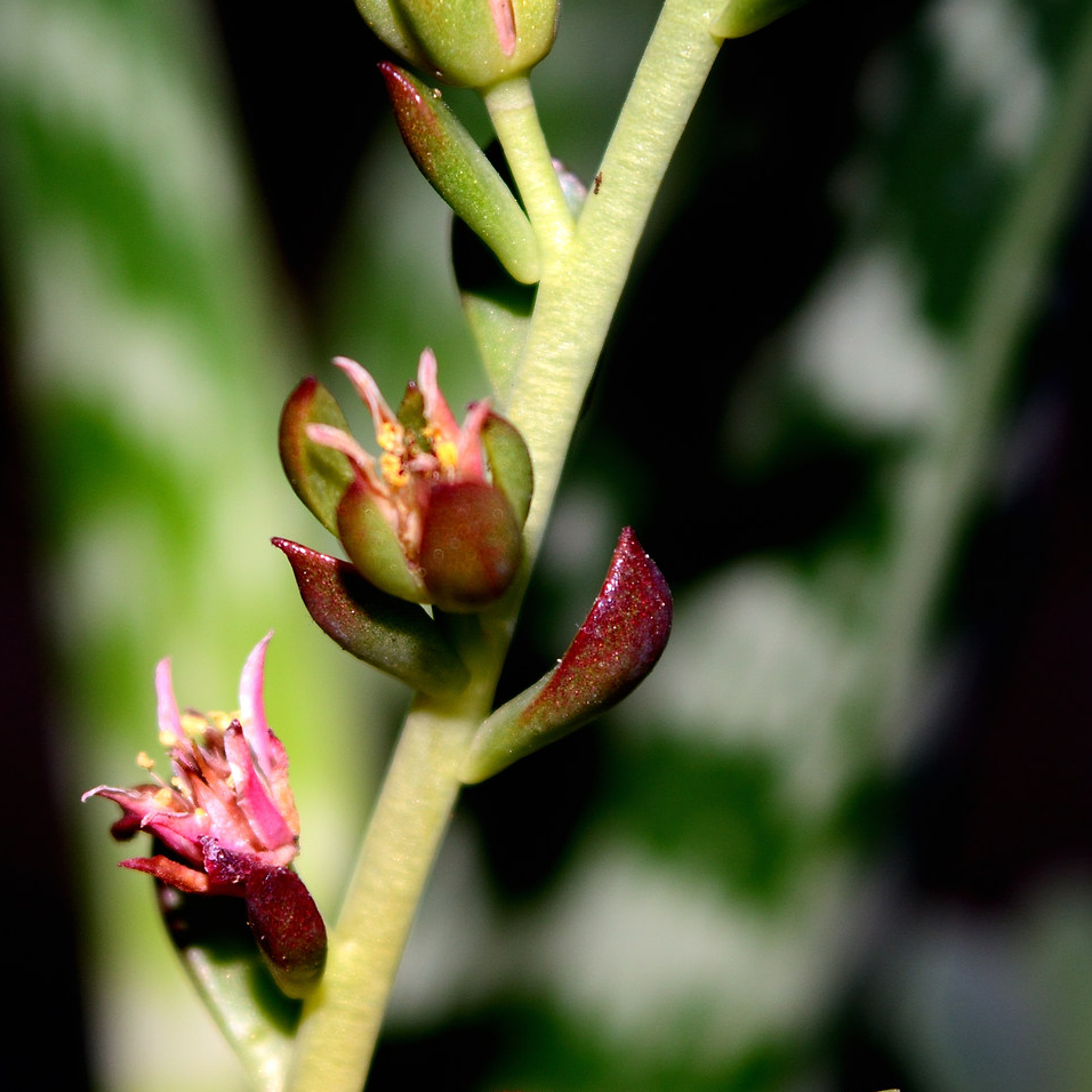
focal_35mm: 176
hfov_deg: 9.9
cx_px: 281
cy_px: 853
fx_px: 6284
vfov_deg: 9.9
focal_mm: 55
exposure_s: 1/200
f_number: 5.6
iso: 100
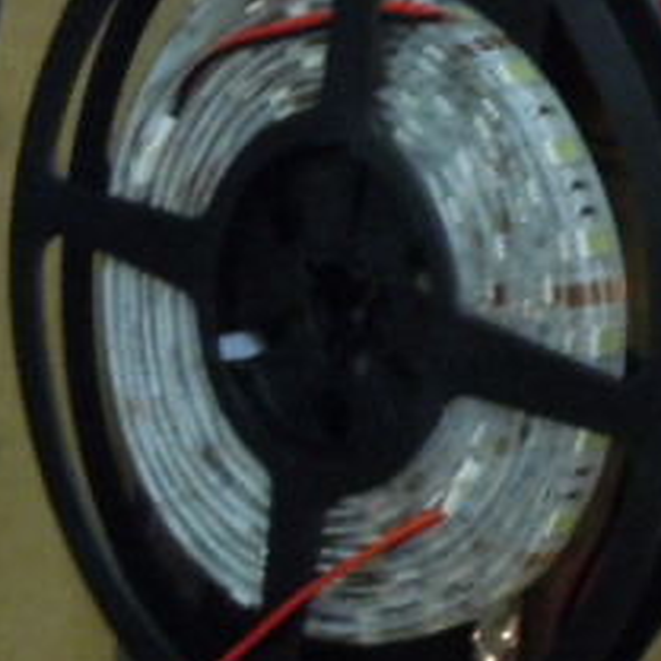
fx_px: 3673
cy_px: 95
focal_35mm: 170
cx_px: 1592
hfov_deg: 9.2
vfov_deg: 10.2
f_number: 4.3
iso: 400
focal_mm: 6.9
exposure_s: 1/13
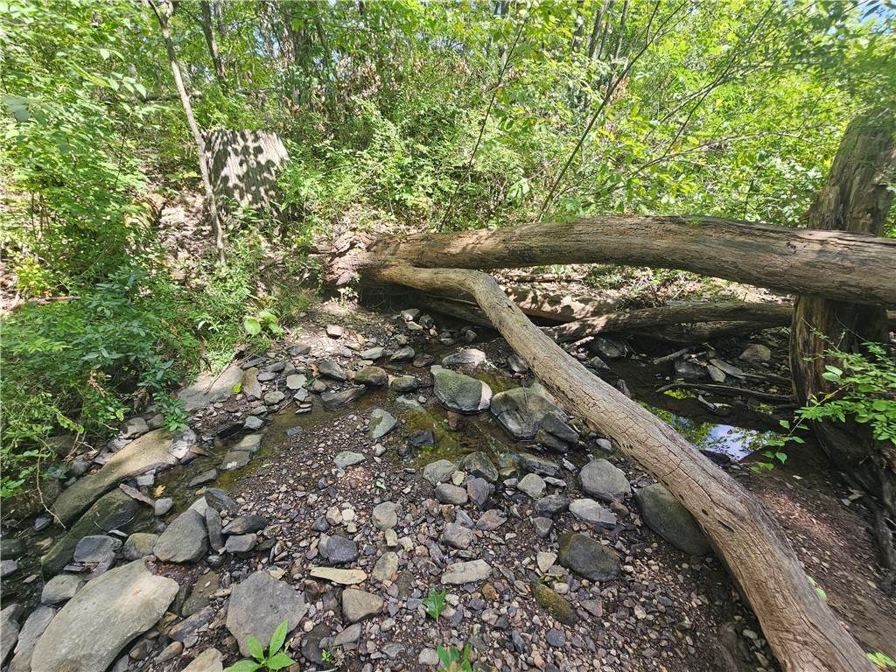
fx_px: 336
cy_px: 336
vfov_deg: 89.9
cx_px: 448
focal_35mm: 13
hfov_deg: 106.2
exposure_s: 1/260
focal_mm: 2.2
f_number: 2.2
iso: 50
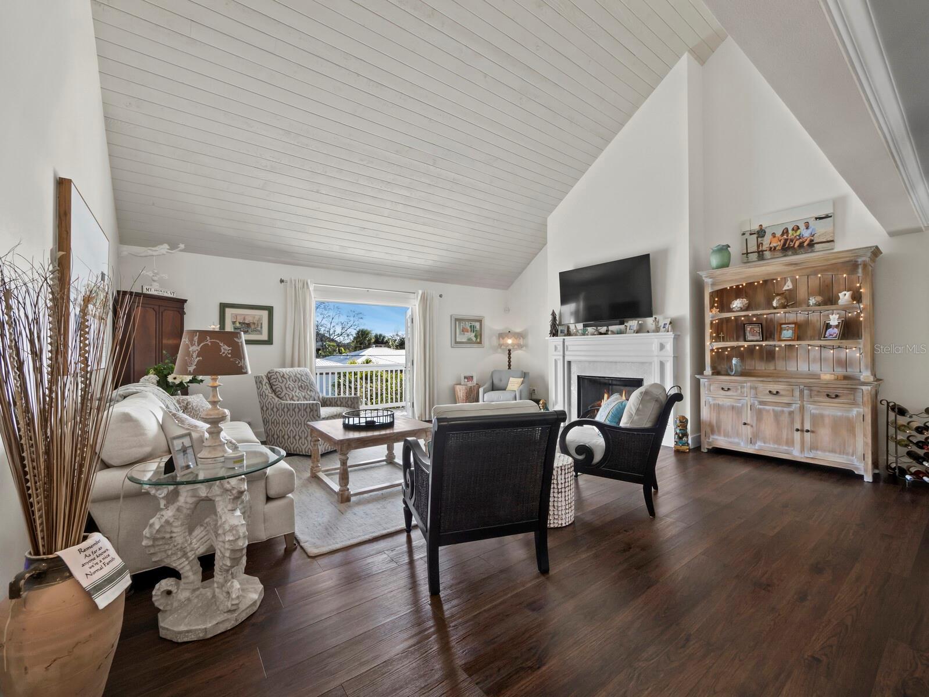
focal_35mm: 14
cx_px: 464
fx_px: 376
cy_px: 348
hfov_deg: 102.0
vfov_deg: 85.7
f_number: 13
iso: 320
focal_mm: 7
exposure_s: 1/4
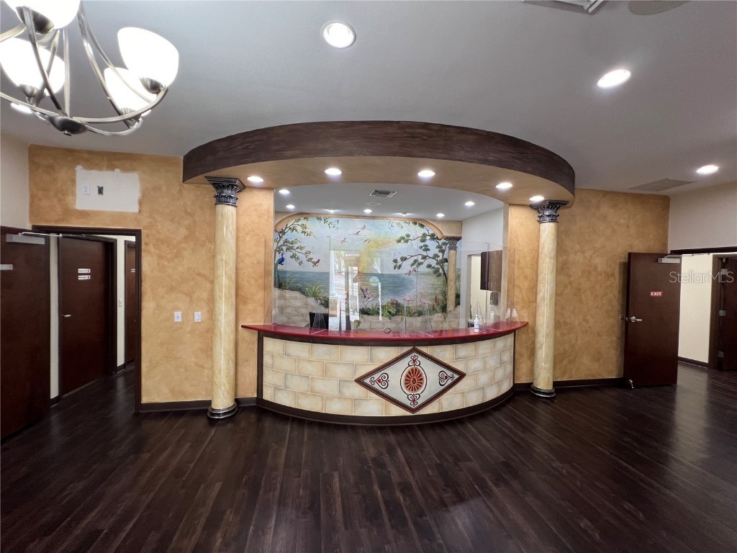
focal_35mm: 13
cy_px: 276
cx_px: 368
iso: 125
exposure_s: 1/60
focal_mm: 1.57
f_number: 1.8
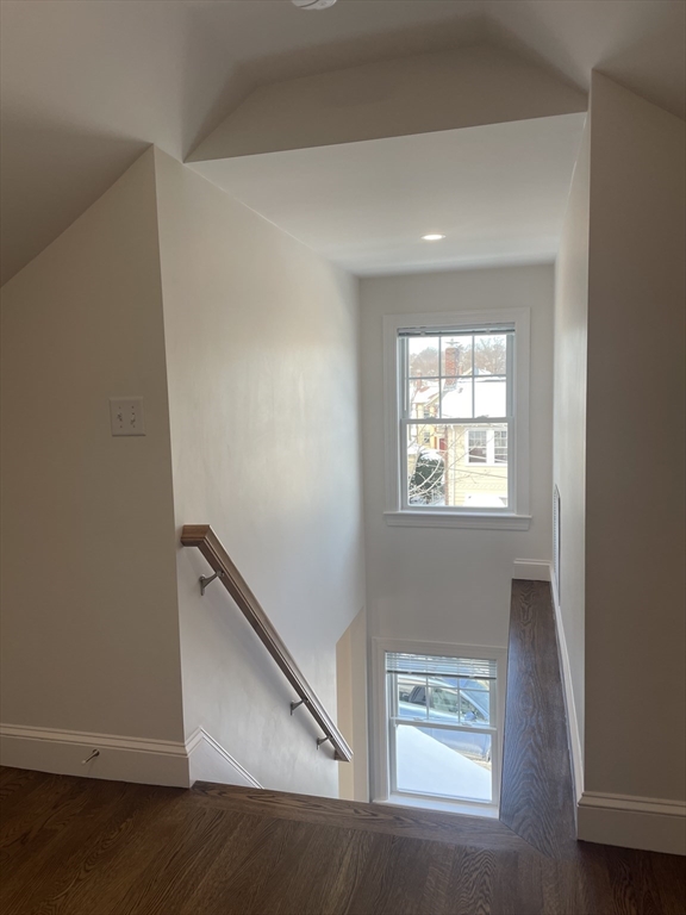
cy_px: 458
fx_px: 687
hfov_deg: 53.1
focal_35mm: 26
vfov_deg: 67.3
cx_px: 343
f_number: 1.6
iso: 32
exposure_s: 1/120
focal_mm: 4.2
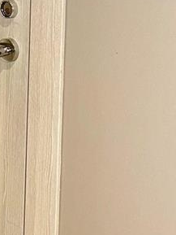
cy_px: -40
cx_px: 22
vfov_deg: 17.4
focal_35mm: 108
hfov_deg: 13.6
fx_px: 732
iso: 400
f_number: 1.8
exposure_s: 1/40
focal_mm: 4.25
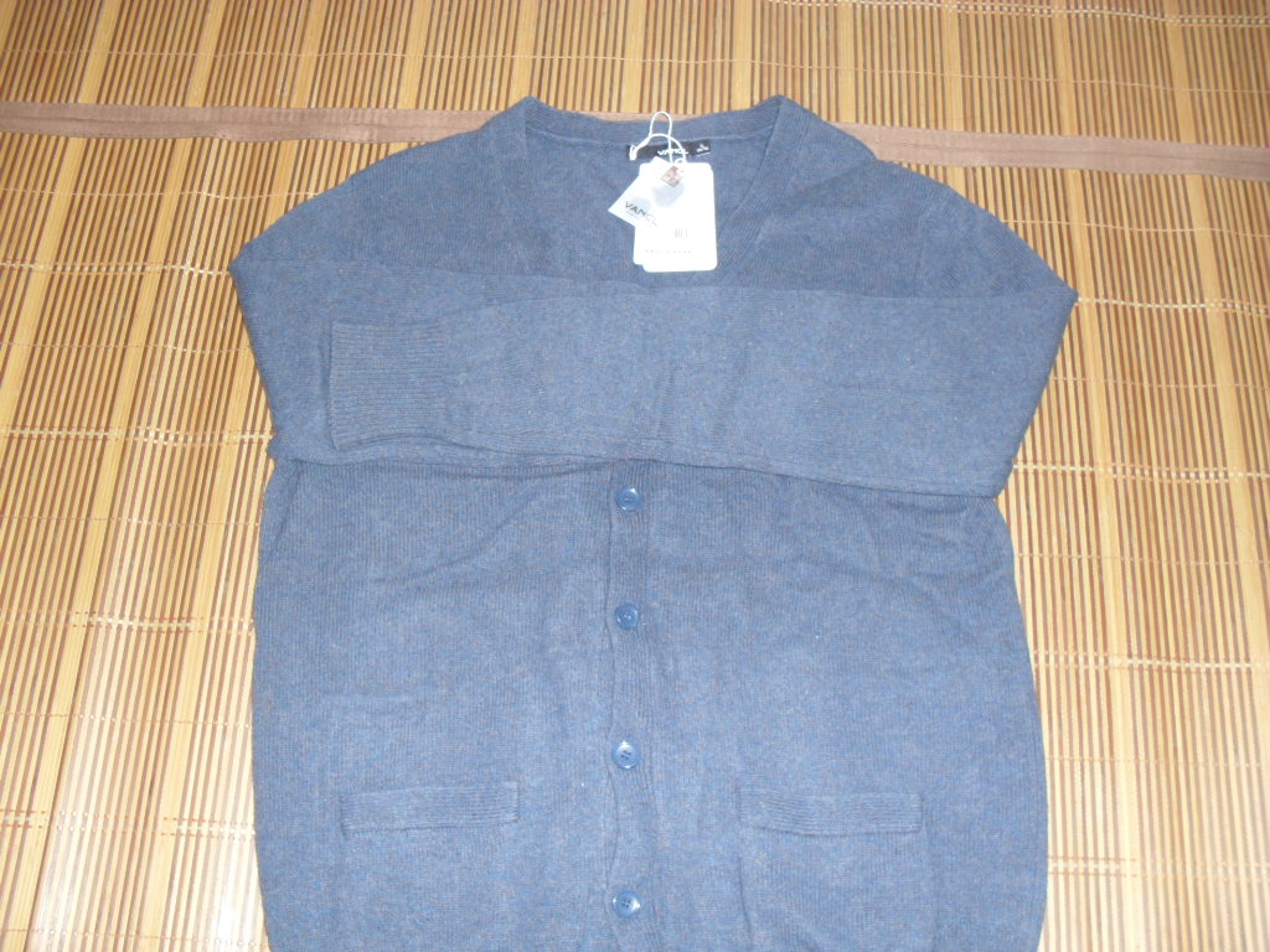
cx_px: 635
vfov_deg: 40.7
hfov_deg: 52.6
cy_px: 476
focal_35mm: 35
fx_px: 1284
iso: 200
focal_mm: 6.3
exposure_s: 1/45
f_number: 3.2
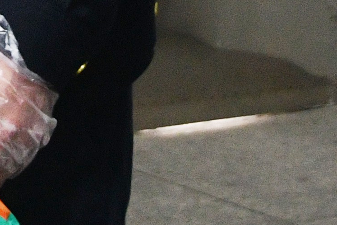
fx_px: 2303
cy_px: -210
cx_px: 19
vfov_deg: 5.5
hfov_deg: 8.3
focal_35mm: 246
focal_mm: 22
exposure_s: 1/125
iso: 1400
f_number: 3.8
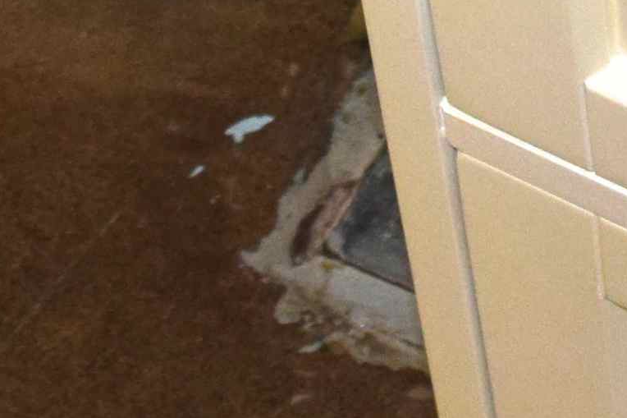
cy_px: -651
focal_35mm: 212
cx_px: 879
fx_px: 3691
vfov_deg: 6.1
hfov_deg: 9.5
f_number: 5
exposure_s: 1/100
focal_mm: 18
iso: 720
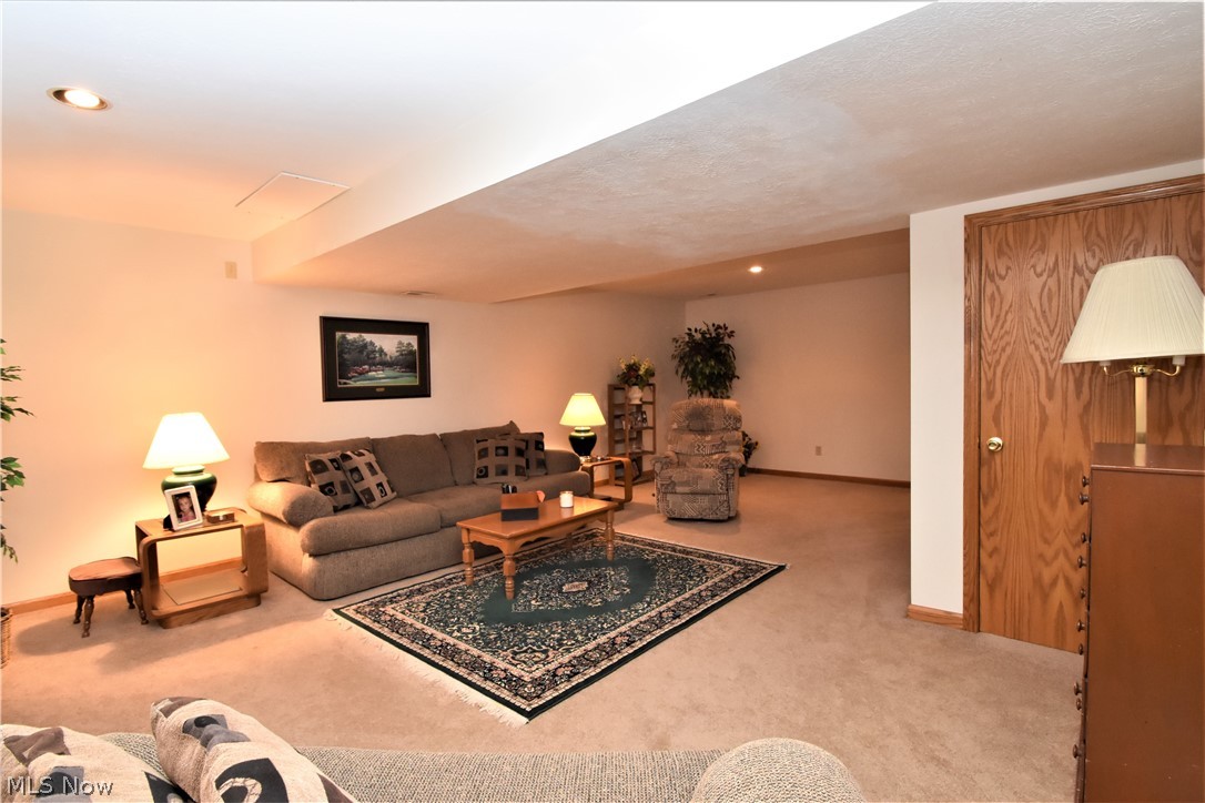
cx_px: 602
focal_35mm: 15
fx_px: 502
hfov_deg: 100.4
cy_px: 402
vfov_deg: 77.3
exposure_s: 1/60
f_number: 8
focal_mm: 10
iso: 1250
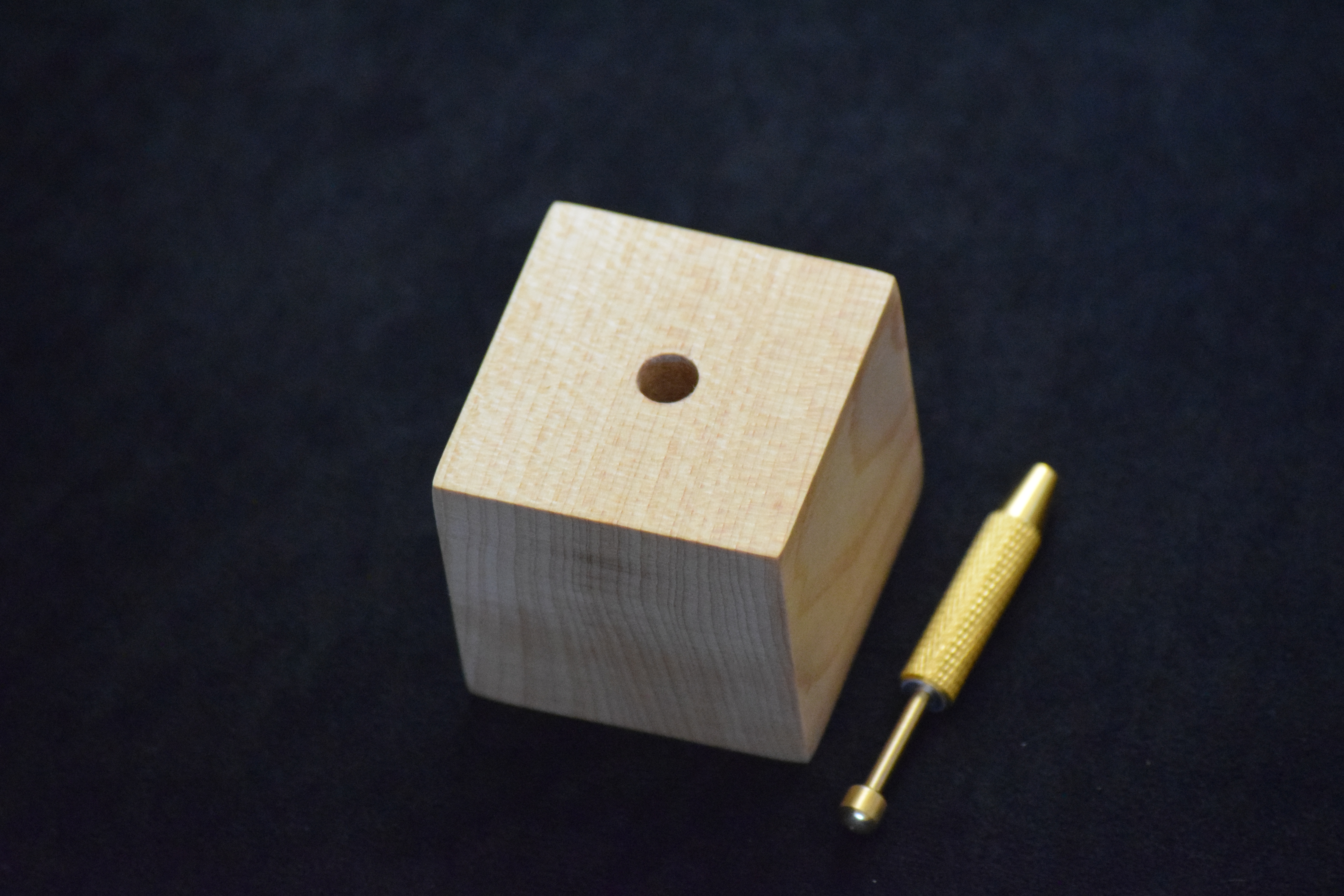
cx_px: 672
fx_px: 8679
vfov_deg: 5.9
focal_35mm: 232
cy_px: 448
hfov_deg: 8.9
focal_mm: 155
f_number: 5
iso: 6400
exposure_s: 1/200
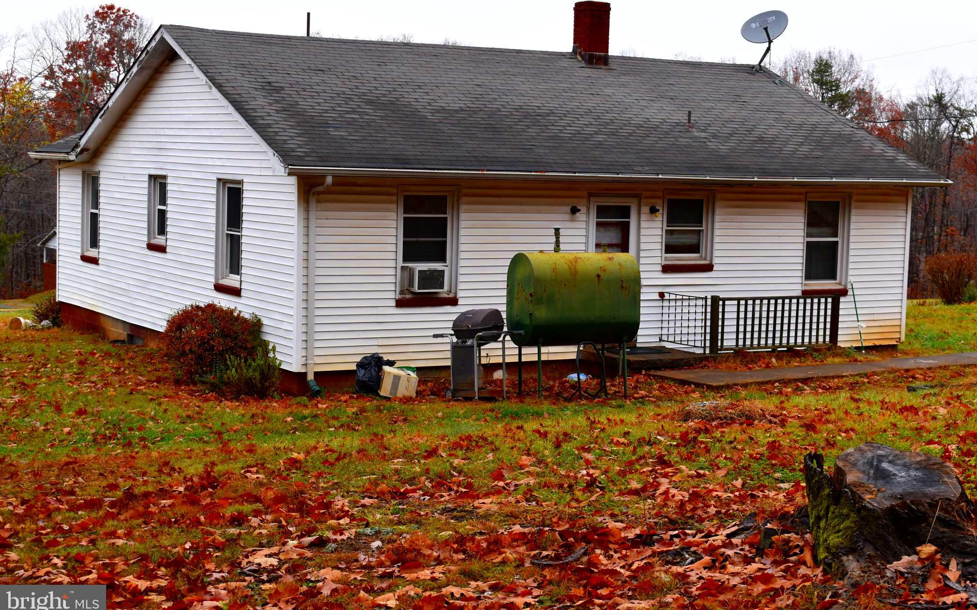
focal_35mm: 59
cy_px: 290
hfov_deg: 34.5
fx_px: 1571
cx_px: 495
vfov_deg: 22.0
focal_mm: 38
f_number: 8
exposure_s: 1/250
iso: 400
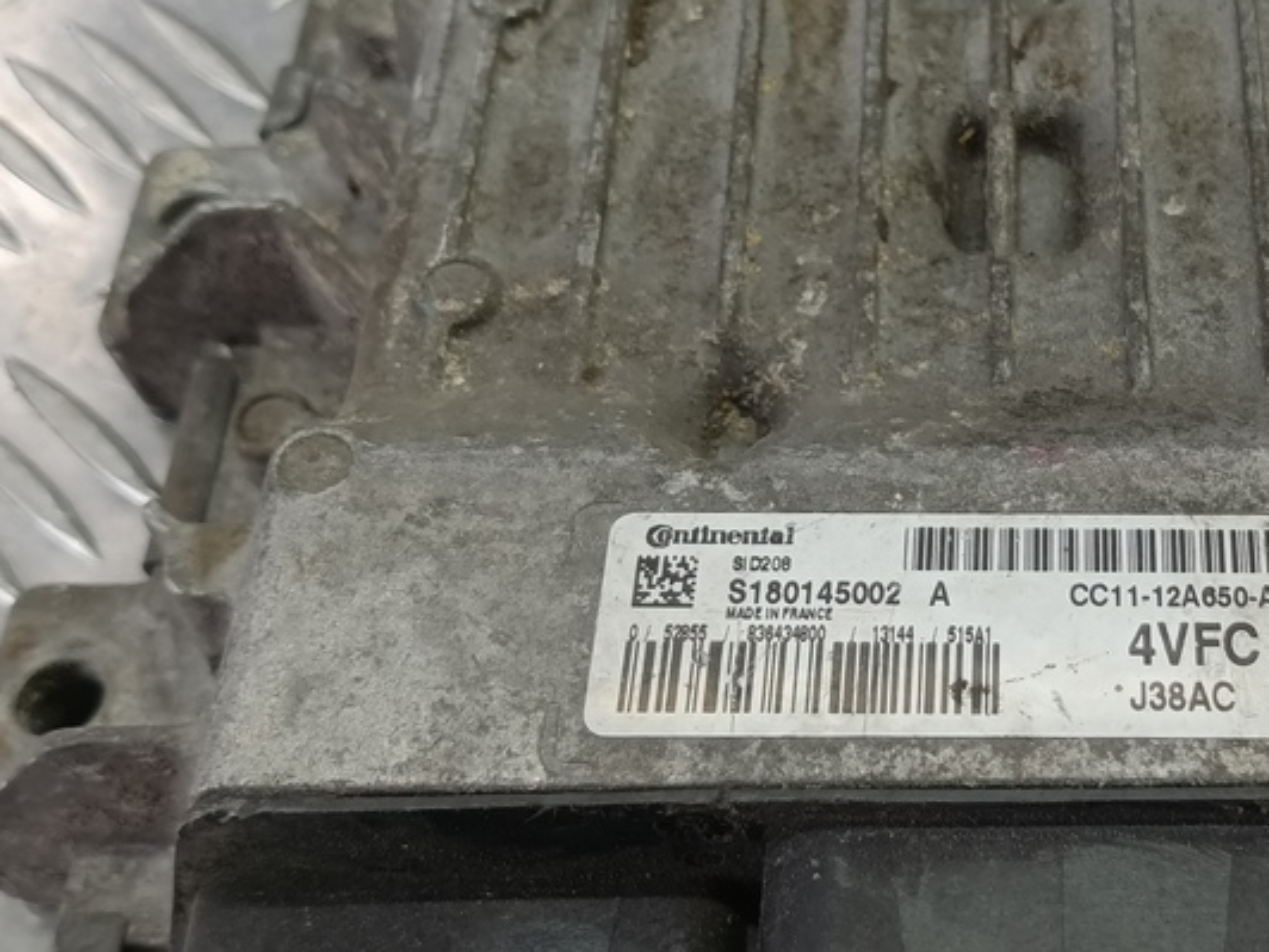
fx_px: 1906
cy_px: 506
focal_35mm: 52
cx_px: 1030
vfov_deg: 28.0
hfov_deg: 35.5
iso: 136
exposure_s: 1/50
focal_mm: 4.11
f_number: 1.6
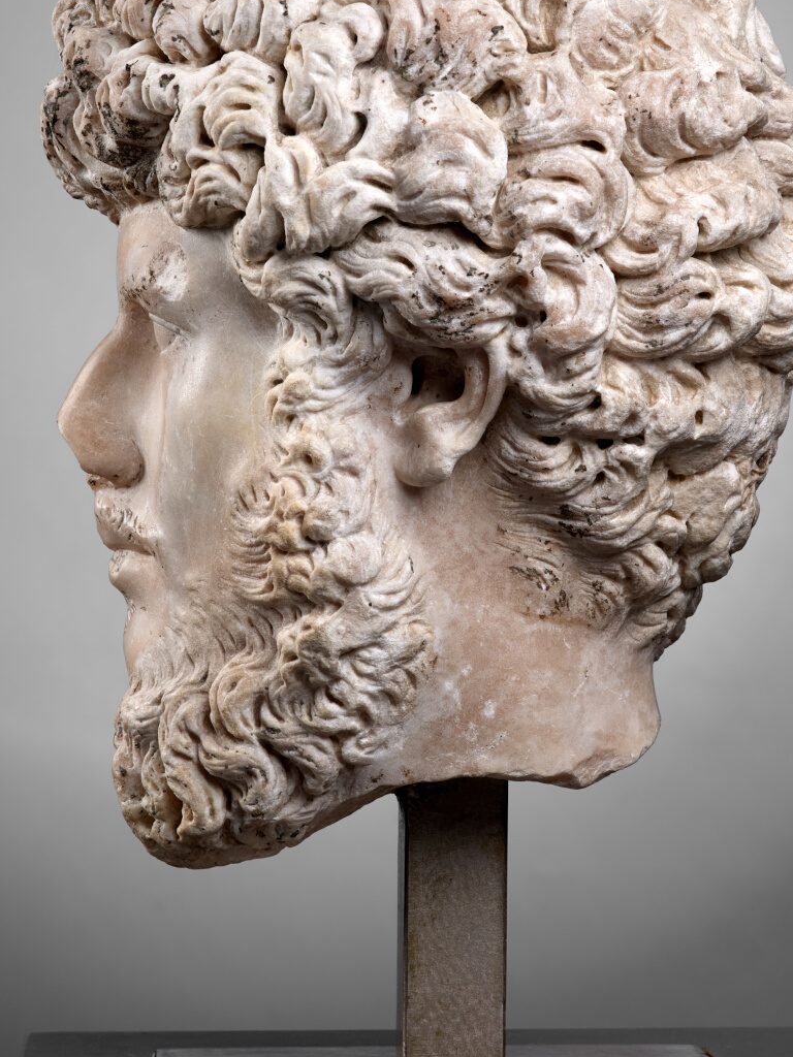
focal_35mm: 82
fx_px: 2505
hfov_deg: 18.0
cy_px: 409
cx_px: 425
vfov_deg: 23.8
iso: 200
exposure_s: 1/100
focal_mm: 80
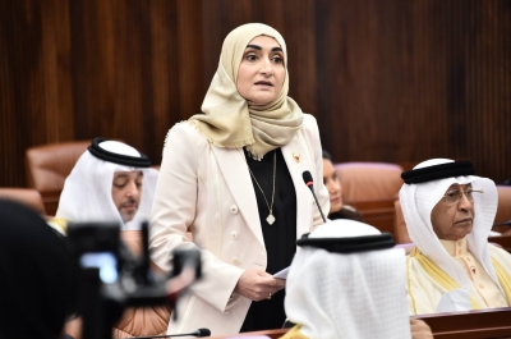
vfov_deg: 4.6
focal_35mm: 300
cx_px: 256
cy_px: 170
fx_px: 4250
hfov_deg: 6.9
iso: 2000
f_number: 5.6
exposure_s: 1/125
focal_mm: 300
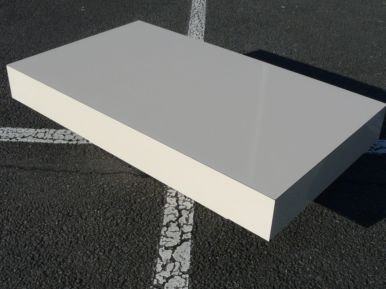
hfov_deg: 42.1
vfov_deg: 32.2
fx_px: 502
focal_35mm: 45
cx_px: 193
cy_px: 144
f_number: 5.6
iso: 100
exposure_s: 1/1000
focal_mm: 4.6
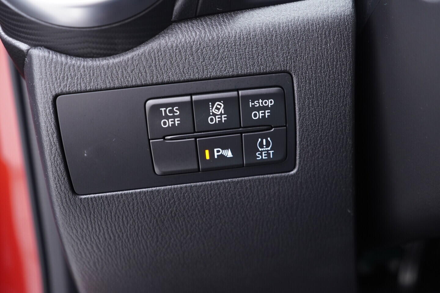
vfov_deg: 36.9
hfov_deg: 53.1
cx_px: 220
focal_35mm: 36
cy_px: 146
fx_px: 440
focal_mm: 24
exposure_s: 1/40
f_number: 2.8
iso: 640
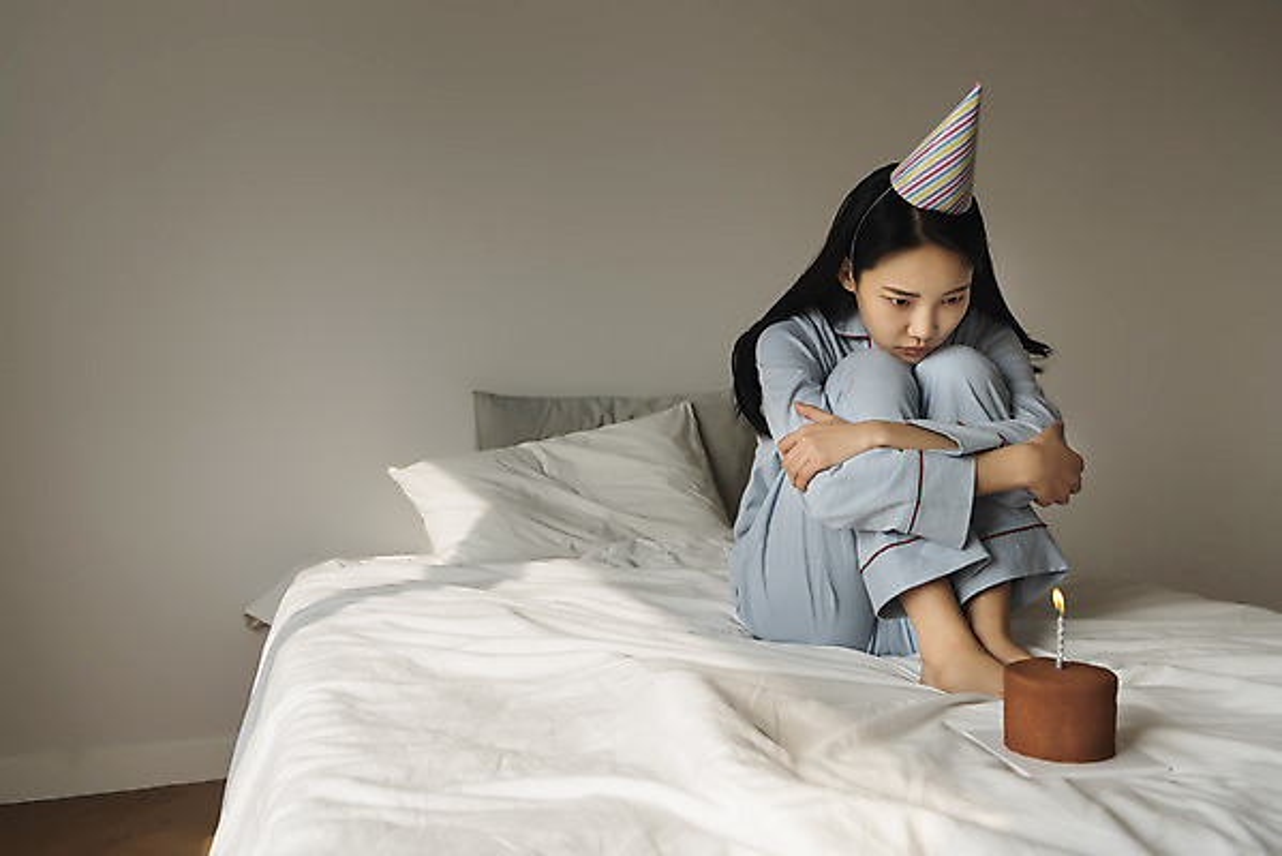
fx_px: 1140
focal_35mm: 32
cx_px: 641
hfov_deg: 58.7
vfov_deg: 41.2
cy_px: 428
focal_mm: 32
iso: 400
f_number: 5
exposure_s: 1/640
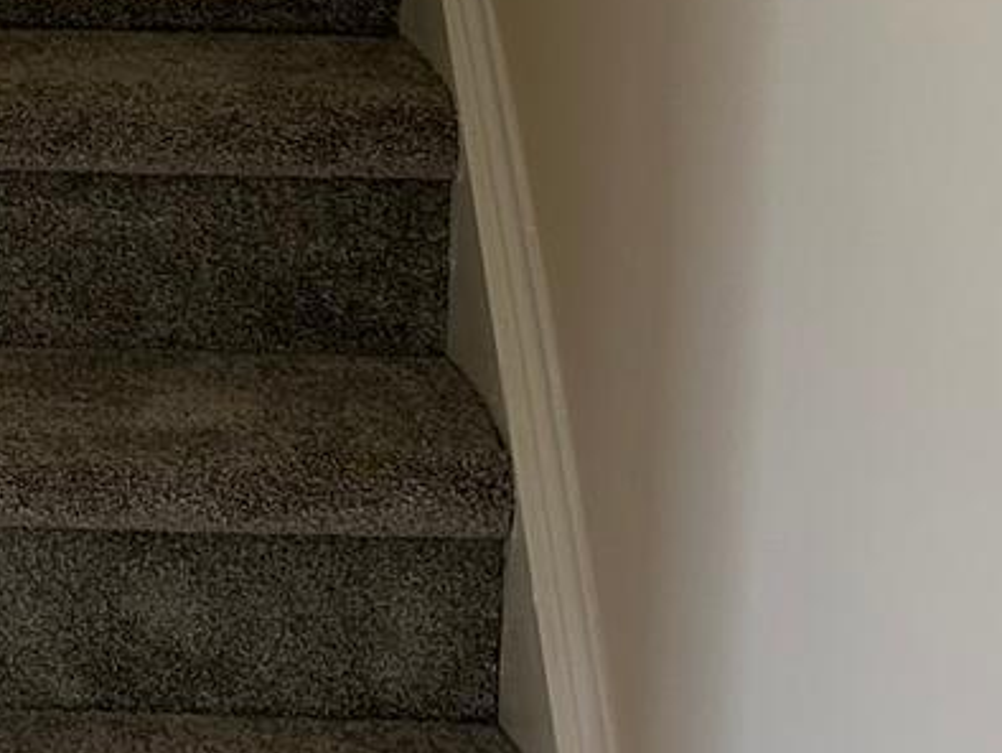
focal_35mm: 135
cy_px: -201
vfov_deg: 10.8
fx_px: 3910
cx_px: -397
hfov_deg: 13.9
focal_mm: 5.7
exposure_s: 1/121
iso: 80
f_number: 1.5
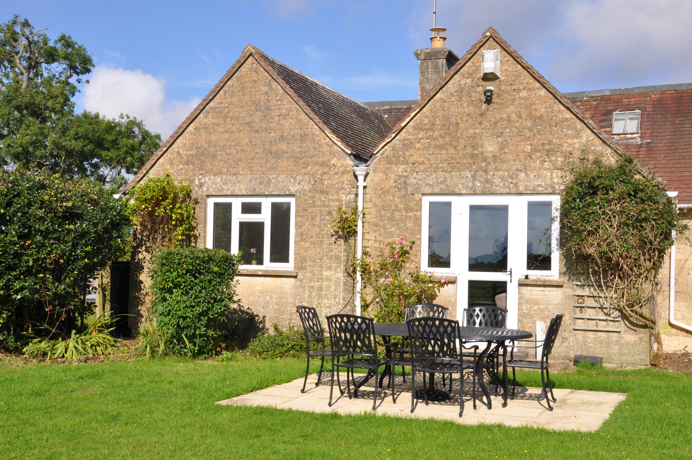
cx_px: 346
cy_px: 230
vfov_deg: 30.8
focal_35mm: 44
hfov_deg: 45.0
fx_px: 835
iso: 200
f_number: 13
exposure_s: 1/160
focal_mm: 29
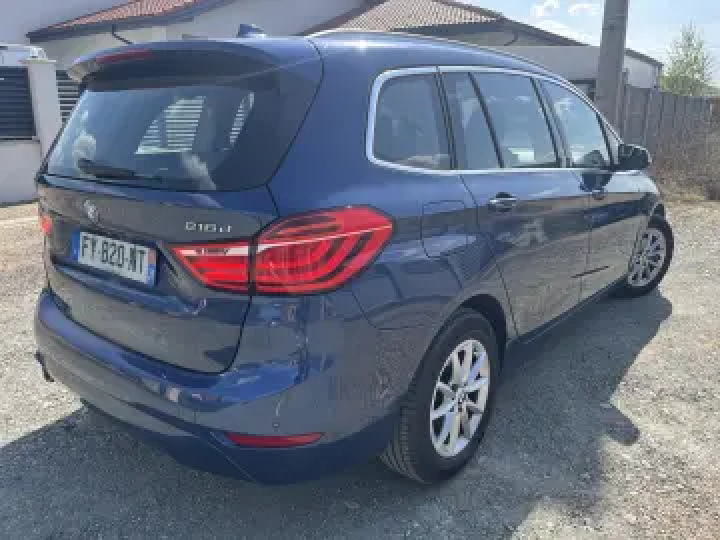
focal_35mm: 26
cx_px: 360
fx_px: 541
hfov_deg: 67.3
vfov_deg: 53.1
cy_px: 270
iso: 50
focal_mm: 5.1
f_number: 1.6
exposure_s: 1/1355
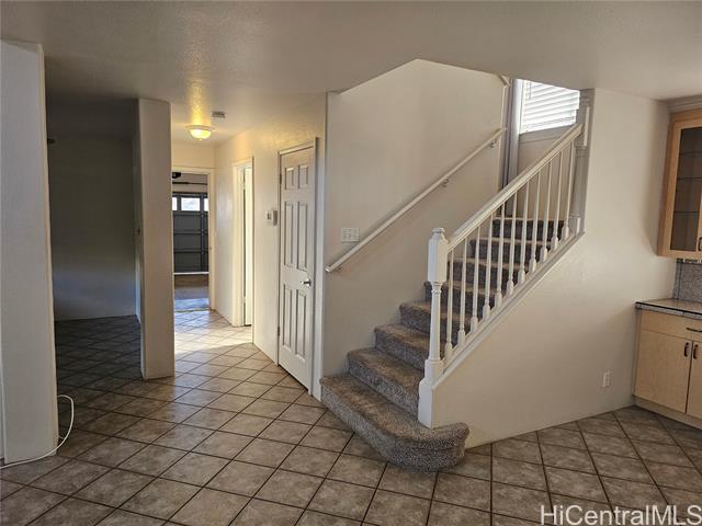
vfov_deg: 58.9
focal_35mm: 23
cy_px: 263
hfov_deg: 73.9
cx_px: 351
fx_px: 466
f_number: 1.7
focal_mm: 6.3
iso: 400
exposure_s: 1/240
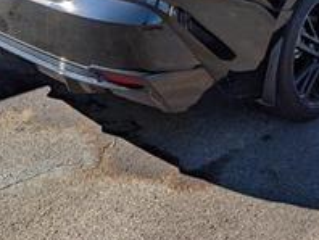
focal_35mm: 61
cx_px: 222
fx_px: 563
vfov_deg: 22.1
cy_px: -53
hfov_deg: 31.3
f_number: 1.68
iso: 20
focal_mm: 6.9
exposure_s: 1/909
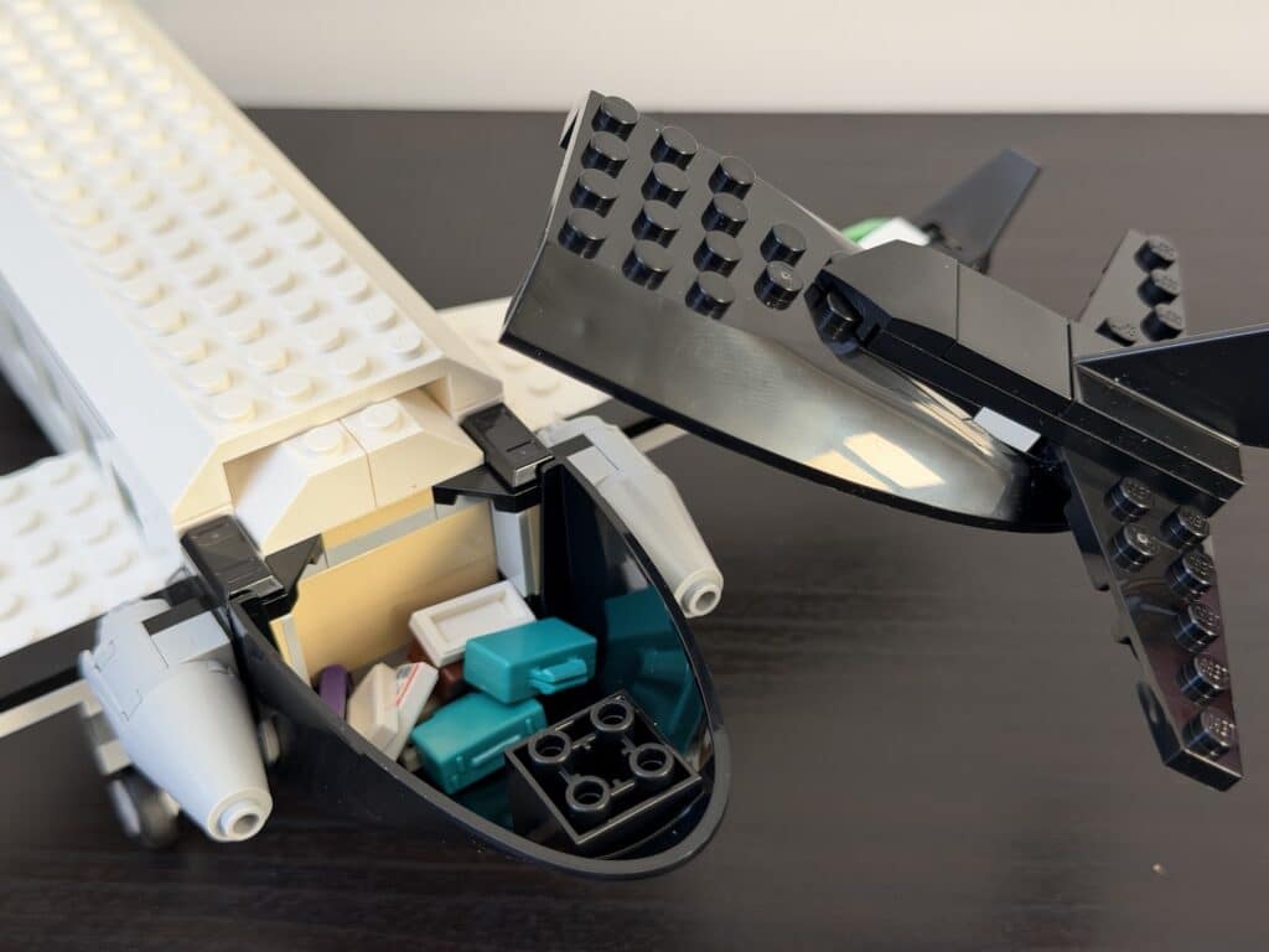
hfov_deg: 39.7
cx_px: 634
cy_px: 476
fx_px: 1760
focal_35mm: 48
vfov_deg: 30.3
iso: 100
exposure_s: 1/60
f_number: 1.78
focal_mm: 6.76
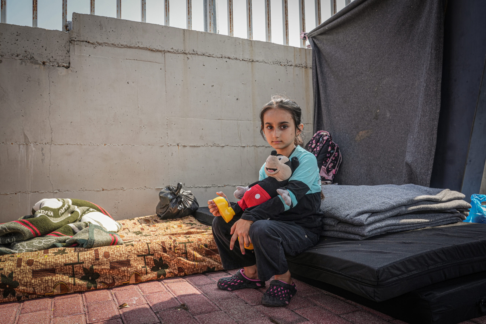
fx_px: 378
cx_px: 243
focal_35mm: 28
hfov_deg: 65.5
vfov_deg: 46.4
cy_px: 162
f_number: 7.1
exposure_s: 1/320
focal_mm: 28
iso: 320
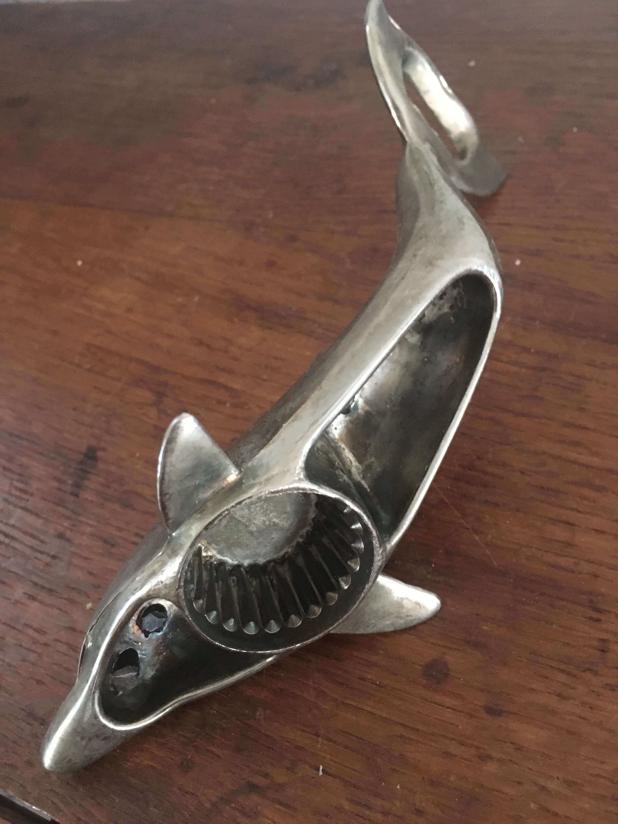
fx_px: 690
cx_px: 309
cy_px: 412
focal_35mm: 29
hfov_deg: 48.2
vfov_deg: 61.7
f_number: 2.2
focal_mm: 4.15
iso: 250
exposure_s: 1/17
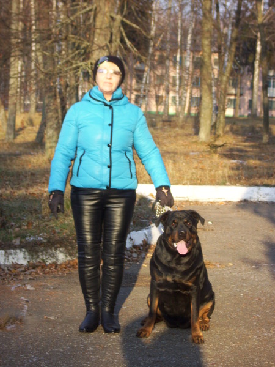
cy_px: 184
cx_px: 138
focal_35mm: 96
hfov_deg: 15.4
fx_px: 1017
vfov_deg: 20.4
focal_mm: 17.1
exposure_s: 1/100
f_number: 5.6
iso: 80
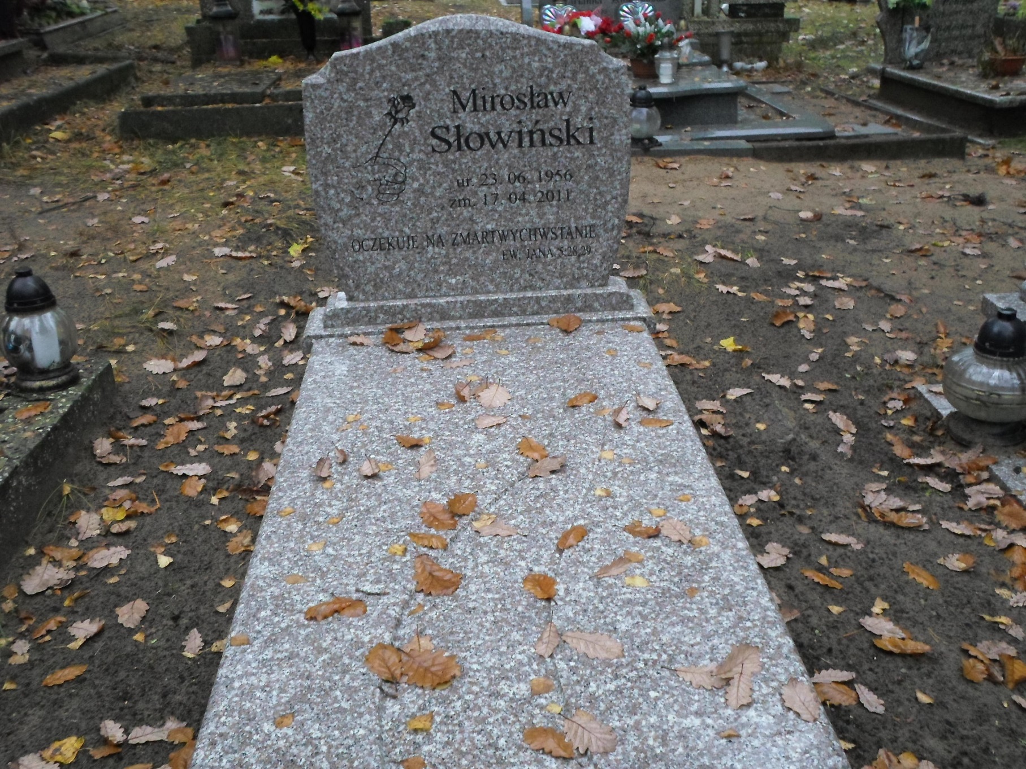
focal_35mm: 36
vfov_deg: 39.7
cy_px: 384
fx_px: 1067
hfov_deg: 51.4
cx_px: 513
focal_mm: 6.5
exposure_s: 1/45
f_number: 3
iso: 320
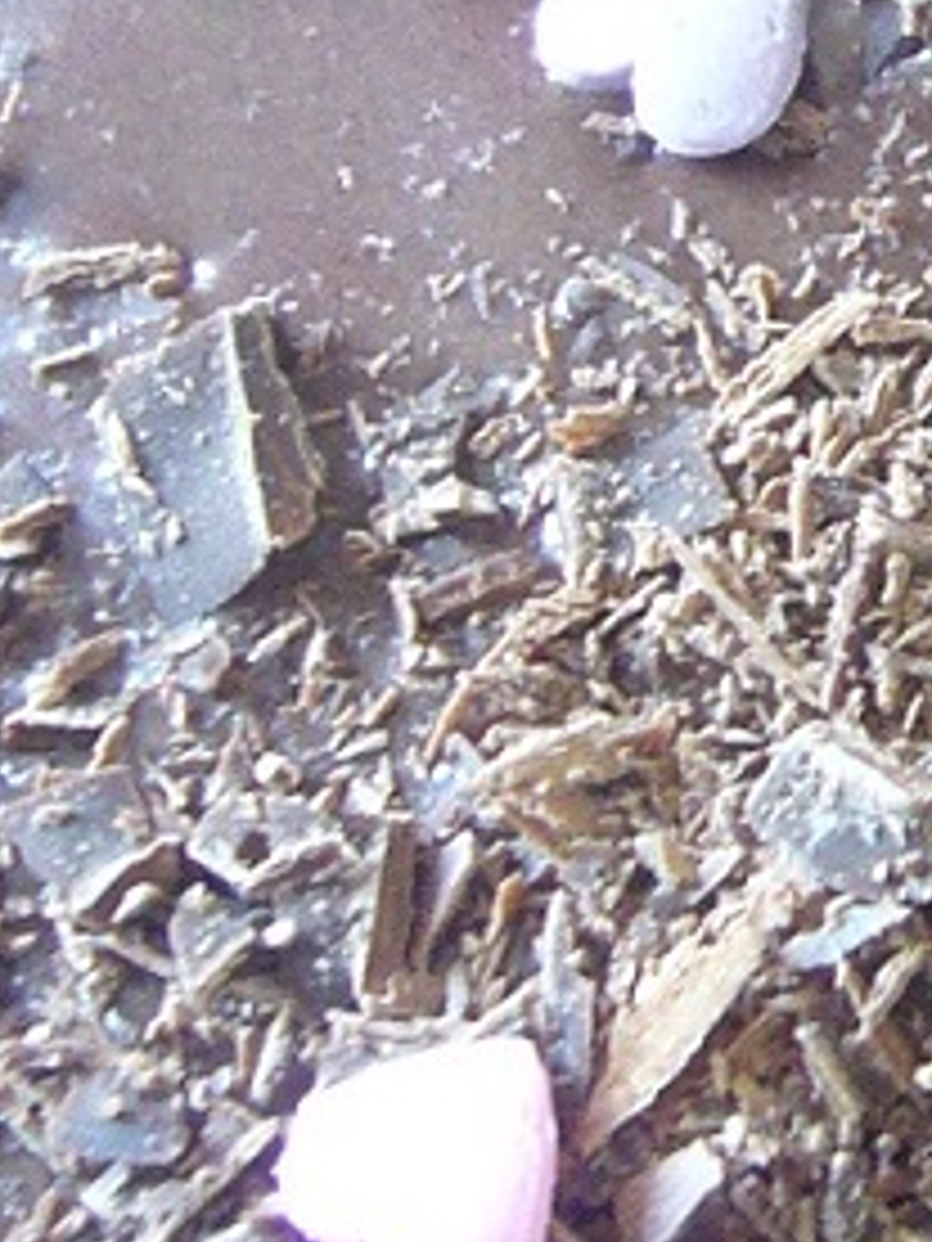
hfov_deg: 8.5
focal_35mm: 169
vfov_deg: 11.6
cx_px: 1648
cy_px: 178
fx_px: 6067
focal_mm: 5.8
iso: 160
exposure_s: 1/13
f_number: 2.8
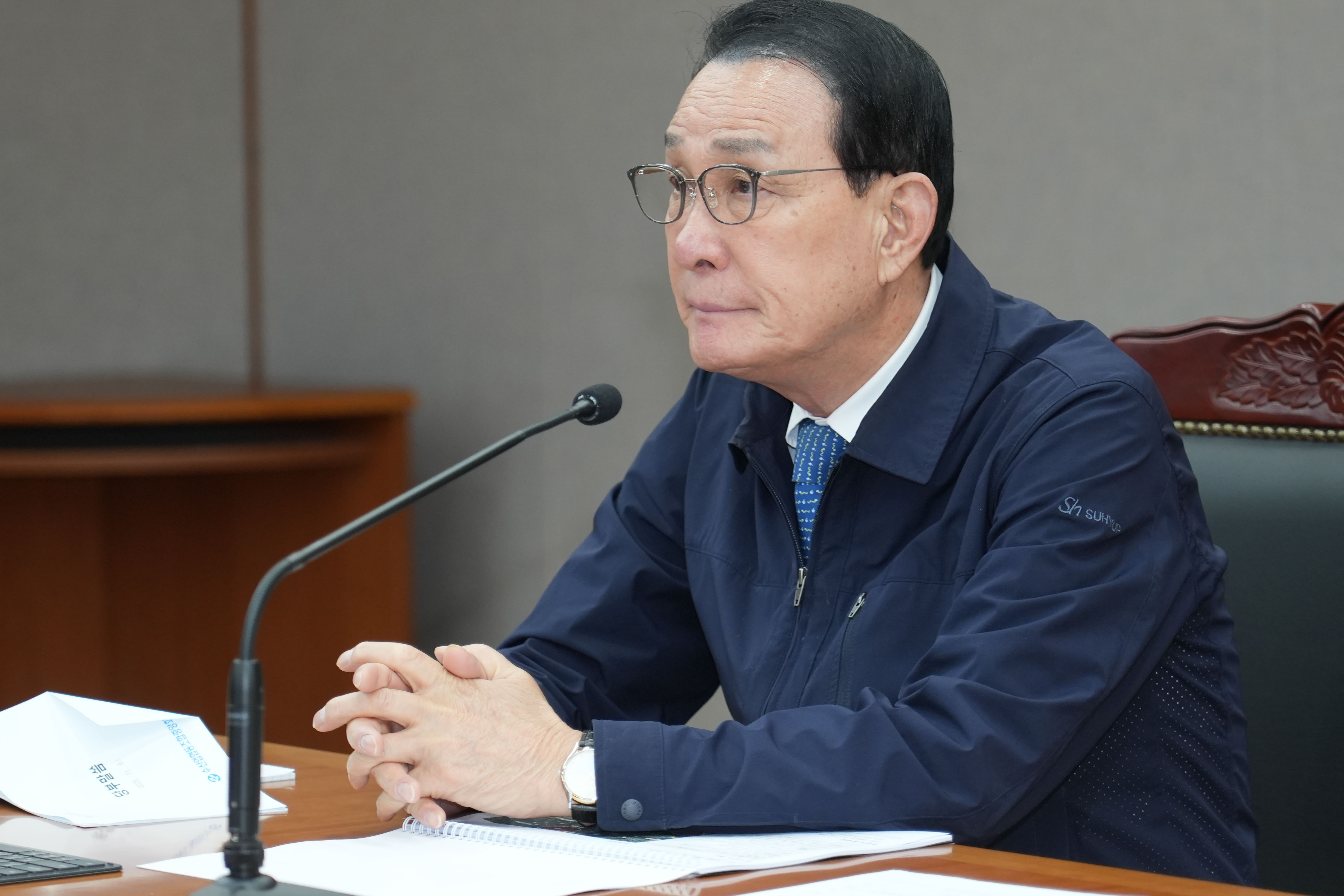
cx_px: 721
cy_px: 419
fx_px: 5786
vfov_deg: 8.9
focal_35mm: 155
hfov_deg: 13.2
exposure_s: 1/200
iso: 1250
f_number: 4
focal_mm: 105
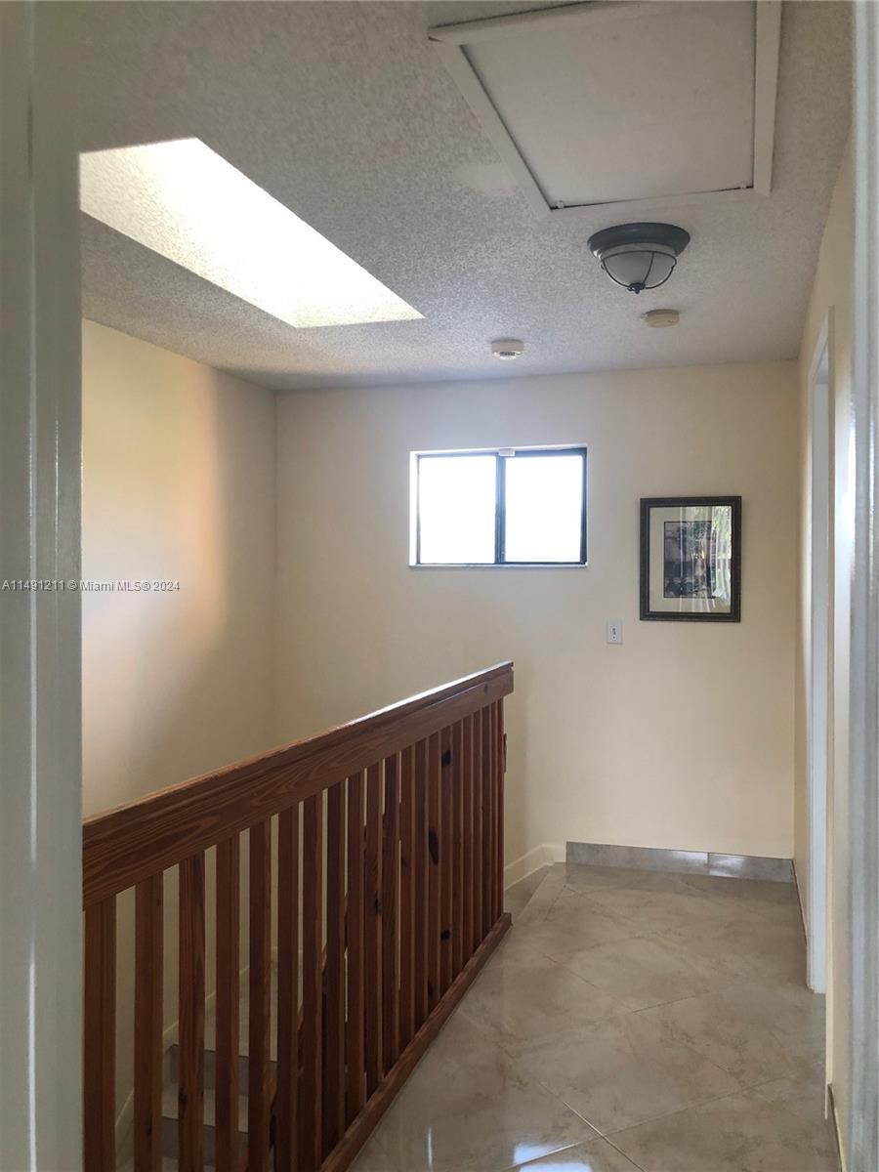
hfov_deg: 49.7
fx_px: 948
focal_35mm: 28
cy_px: 586
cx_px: 440
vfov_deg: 63.4
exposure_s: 1/17
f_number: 1.8
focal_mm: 3.99
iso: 40
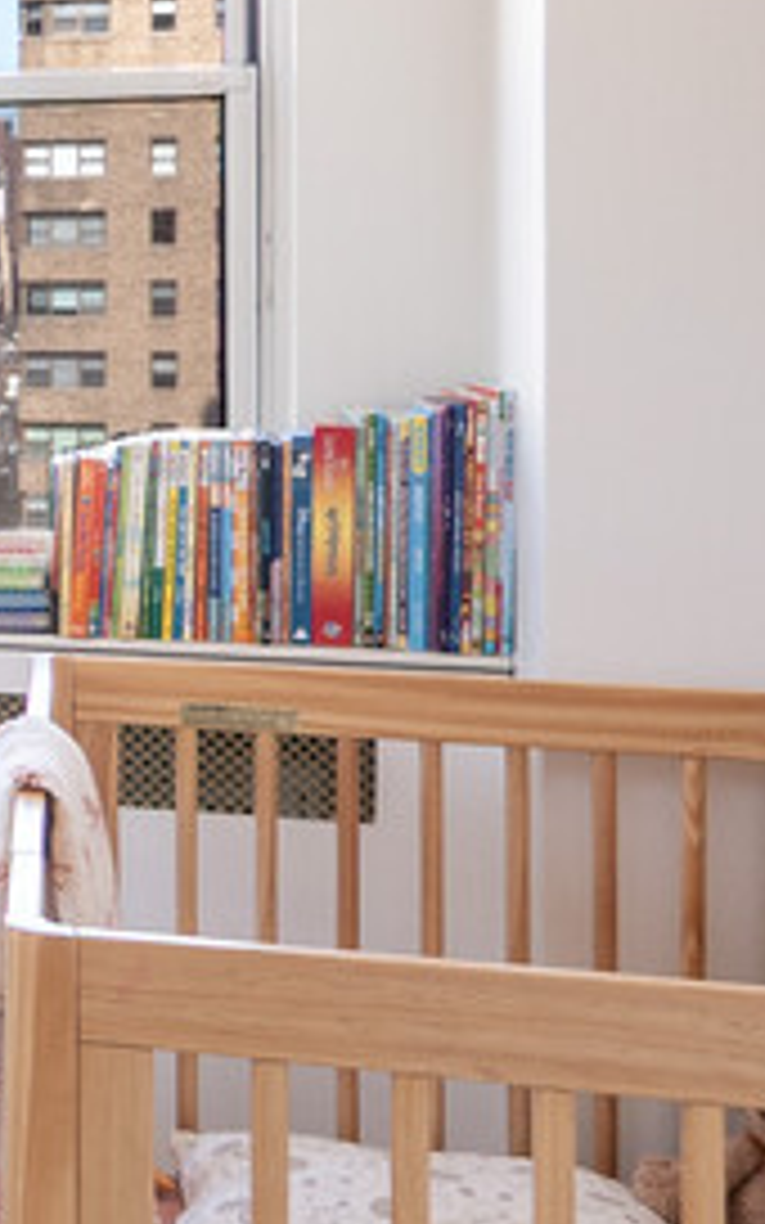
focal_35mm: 83
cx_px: -1204
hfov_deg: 11.9
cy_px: 351
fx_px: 2769
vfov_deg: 24.7
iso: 125
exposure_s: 1/400
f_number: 4.5
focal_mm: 8
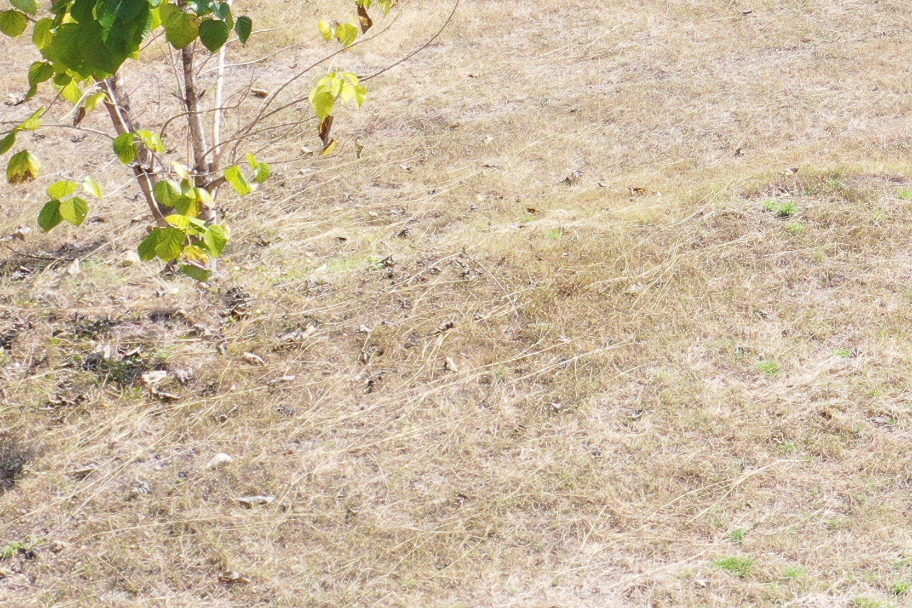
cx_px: 1224
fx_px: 2330
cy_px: -252
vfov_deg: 14.1
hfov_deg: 20.1
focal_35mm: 92
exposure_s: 1/240
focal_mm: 10.26
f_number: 5
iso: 100
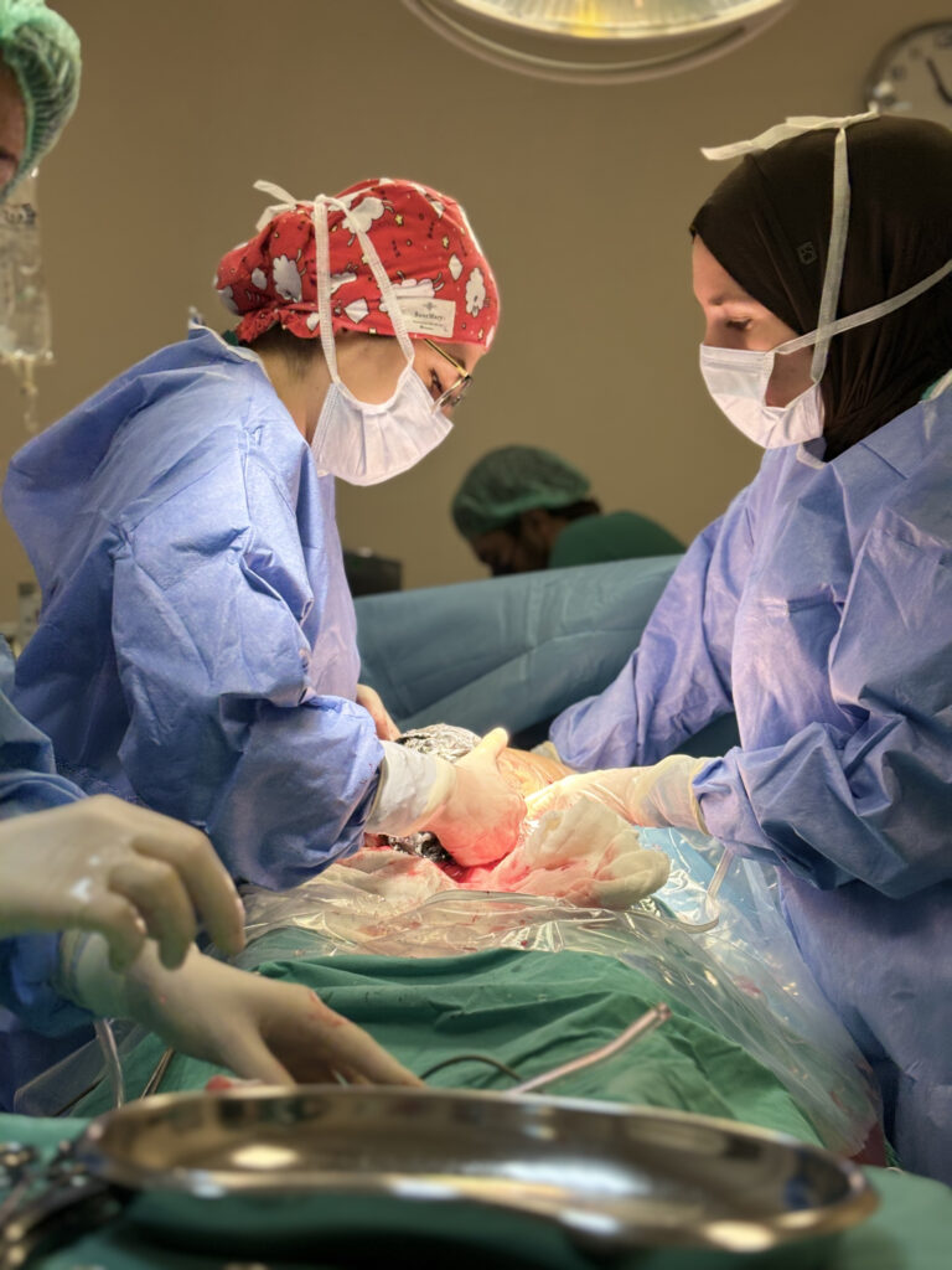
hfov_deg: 28.0
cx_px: 476
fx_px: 1907
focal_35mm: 52
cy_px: 635
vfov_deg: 36.8
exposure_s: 1/132
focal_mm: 5.96
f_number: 1.6
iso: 32
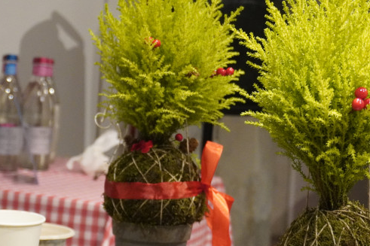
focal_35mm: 76
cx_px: 178
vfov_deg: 18.0
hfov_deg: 26.7
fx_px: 779
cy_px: 123
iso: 6400
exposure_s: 1/125
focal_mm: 31
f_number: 5
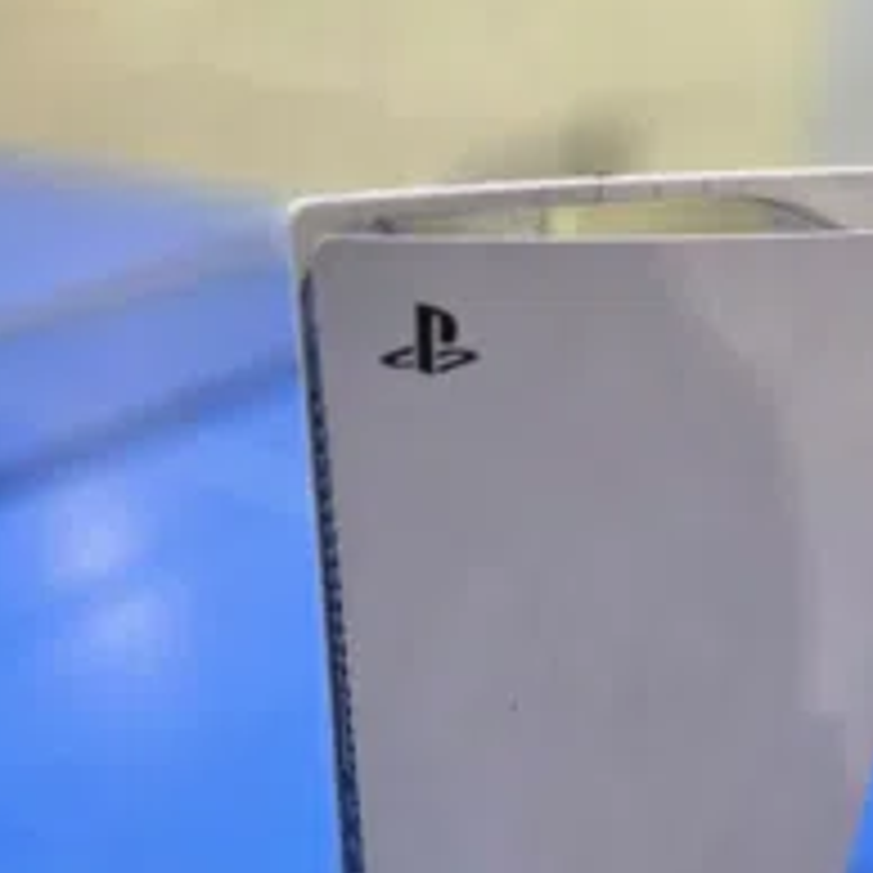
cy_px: 711
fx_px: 1198
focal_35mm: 42
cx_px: 621
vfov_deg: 38.4
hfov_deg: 39.3
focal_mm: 6.3
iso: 640
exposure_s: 1/100
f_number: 1.7
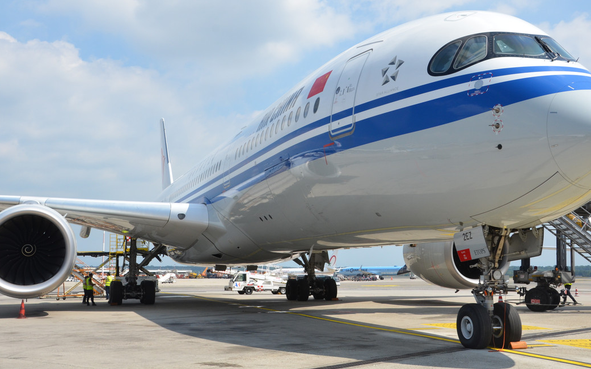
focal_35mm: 46
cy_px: 154
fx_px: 741
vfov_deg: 27.9
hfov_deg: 43.5
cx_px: 307
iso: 400
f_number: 11
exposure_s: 1/500
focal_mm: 26
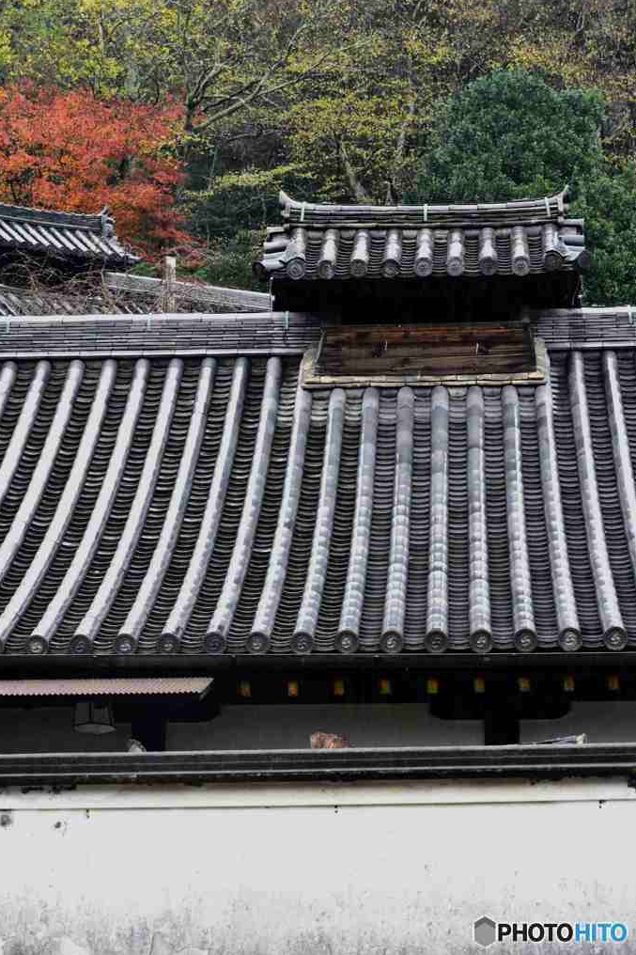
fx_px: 3207
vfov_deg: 16.9
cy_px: 478
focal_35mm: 121
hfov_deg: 11.3
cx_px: 317
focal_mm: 120
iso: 3200
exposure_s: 1/60
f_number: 11
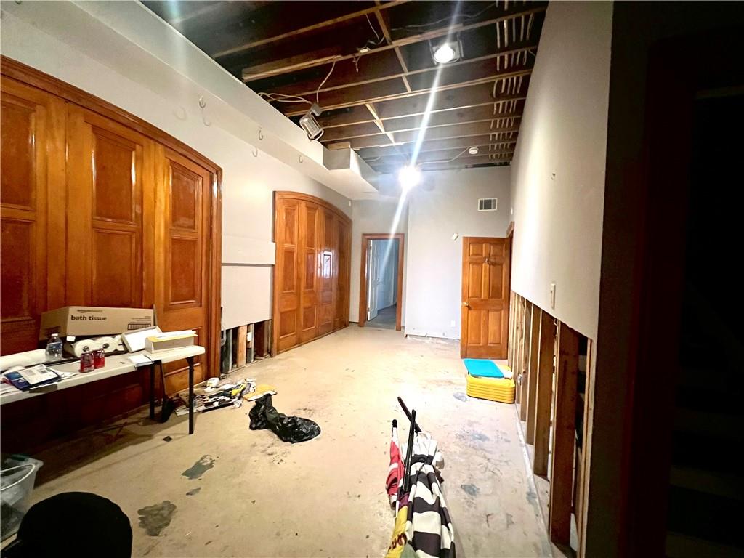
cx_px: 372
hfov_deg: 106.2
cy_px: 279
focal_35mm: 13
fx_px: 279
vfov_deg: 89.9
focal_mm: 1.57
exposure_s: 1/60
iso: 1000
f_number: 1.8
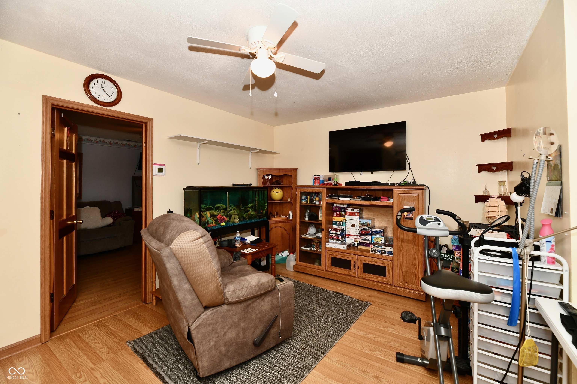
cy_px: 192
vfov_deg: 81.2
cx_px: 288
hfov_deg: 104.3
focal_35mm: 14
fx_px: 224
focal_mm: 14
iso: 640
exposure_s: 1/60
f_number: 6.3
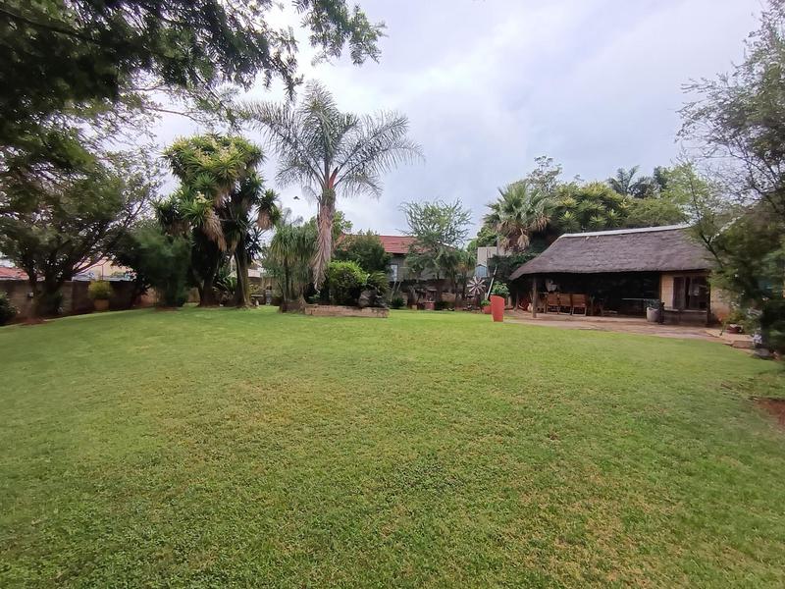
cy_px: 294
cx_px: 392
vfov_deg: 74.7
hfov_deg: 91.0
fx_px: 386
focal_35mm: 17
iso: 103
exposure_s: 1/665
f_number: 2.2
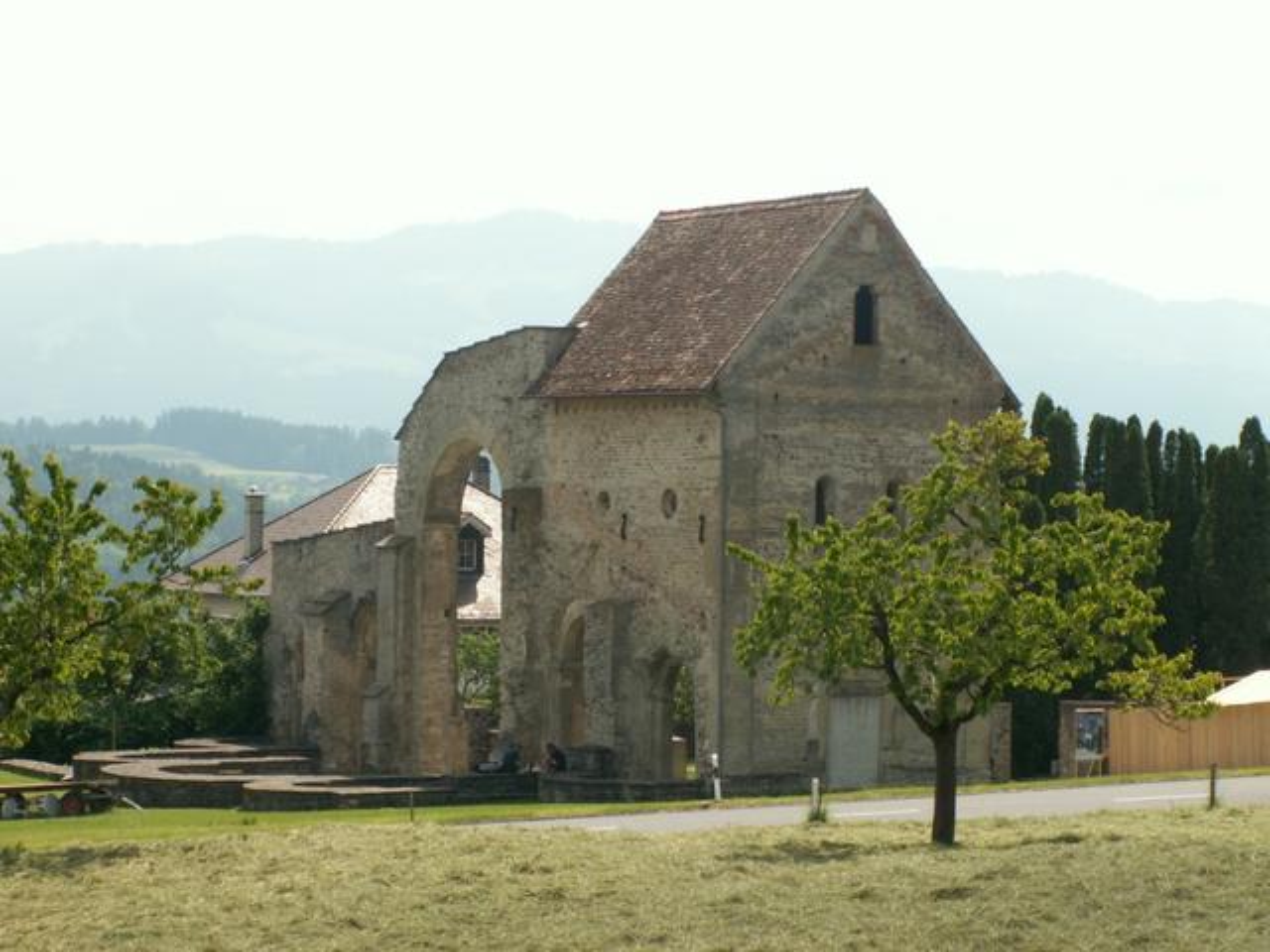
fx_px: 3852
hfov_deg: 18.7
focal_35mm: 105
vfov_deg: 14.1
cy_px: 476
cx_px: 635
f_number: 8
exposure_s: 1/125
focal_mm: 17.16
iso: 50
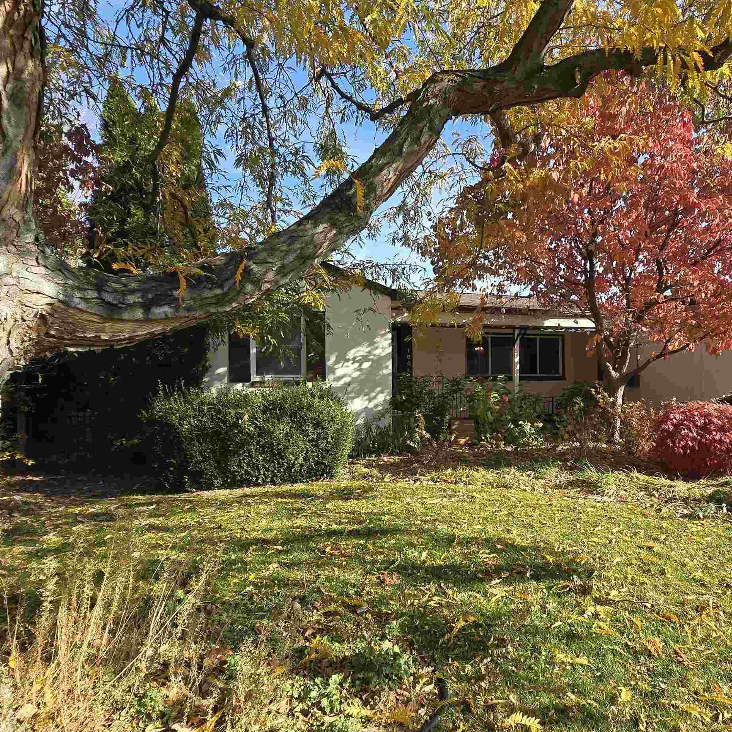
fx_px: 455
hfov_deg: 76.6
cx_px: 448
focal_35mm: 19
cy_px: 395
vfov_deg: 77.5
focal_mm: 2.2
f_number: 2.2
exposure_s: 1/823
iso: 50
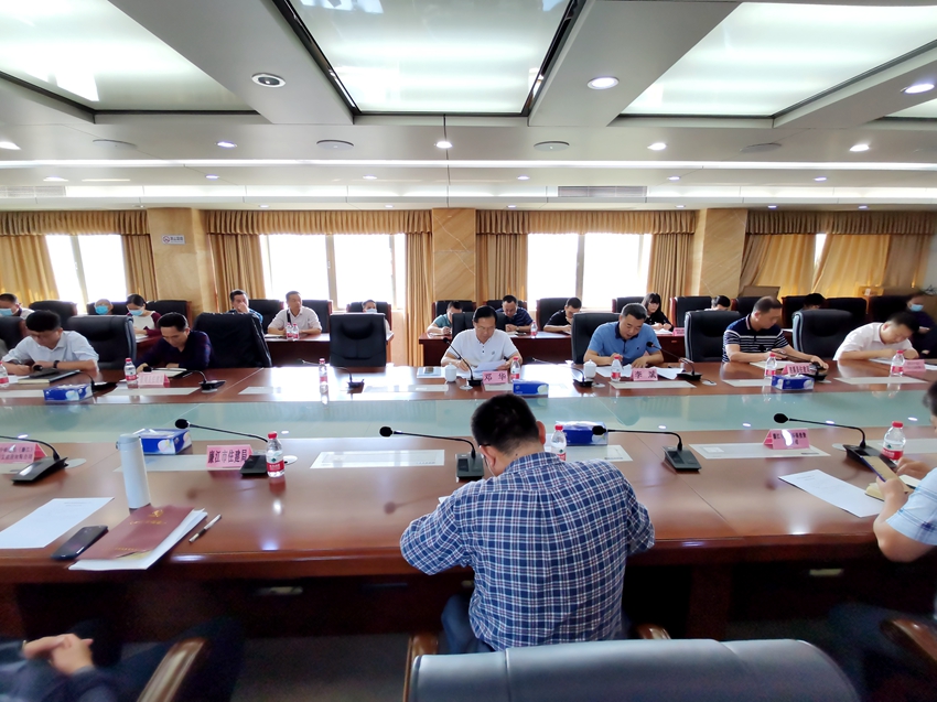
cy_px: 351
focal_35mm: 17
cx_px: 468
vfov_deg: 74.7
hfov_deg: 91.0
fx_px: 460
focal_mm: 2.2
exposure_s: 1/50
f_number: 2.2
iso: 100
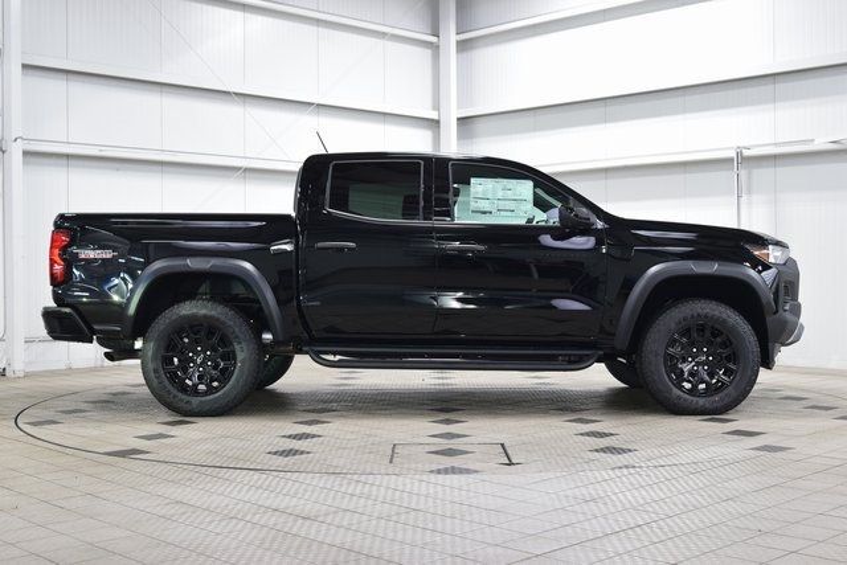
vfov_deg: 29.0
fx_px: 1094
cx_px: 424
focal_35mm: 46
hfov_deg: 42.3
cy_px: 282
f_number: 6.3
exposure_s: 1/15
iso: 720
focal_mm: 31
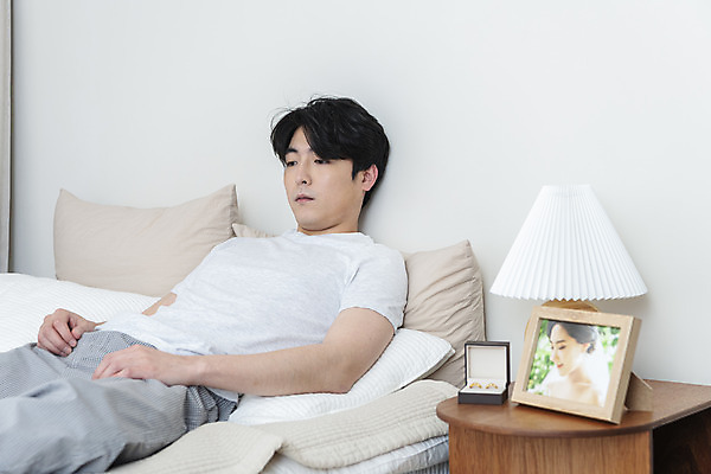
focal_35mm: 62
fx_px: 1224
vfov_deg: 21.9
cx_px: 356
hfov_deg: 32.4
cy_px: 237
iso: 320
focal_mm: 62
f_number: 4.5
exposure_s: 1/125
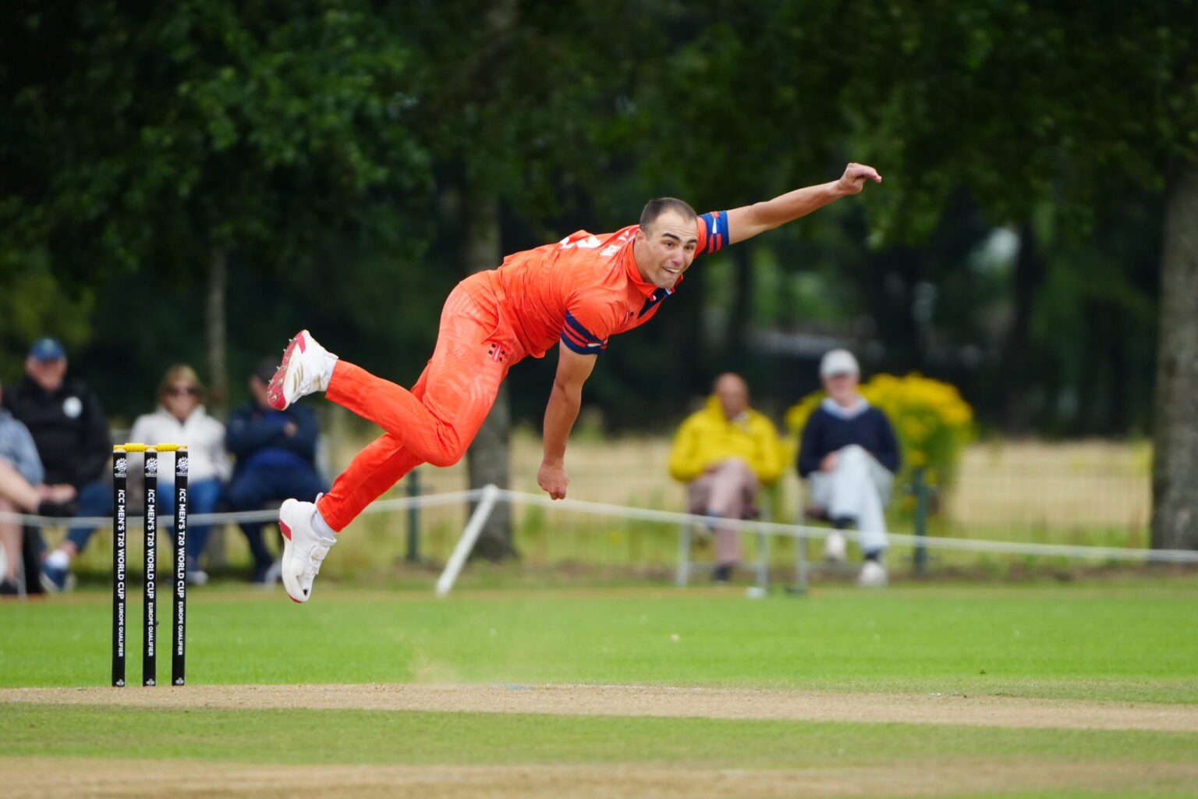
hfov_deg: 2.3
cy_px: 400
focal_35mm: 900
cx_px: 599
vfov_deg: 1.5
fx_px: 29948
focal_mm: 600
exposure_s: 1/2000
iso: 1600
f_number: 6.3
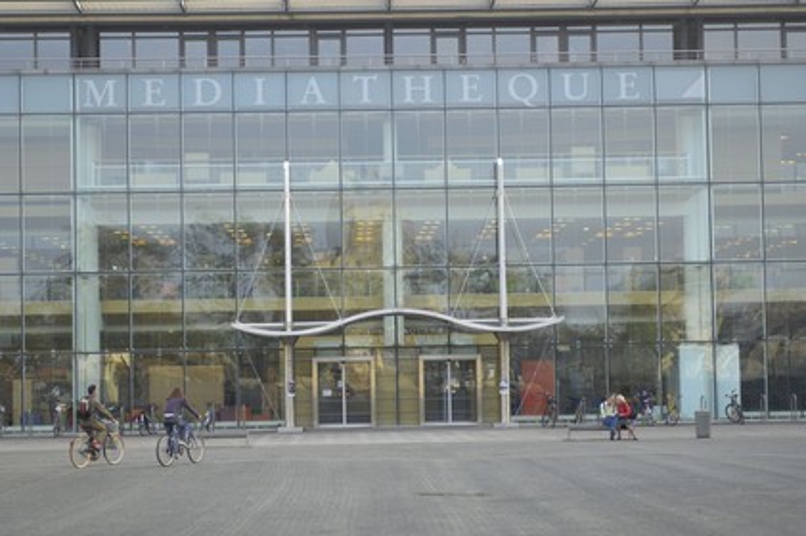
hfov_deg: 24.2
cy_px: 268
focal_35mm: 84
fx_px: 1879
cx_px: 403
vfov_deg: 16.2
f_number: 2.8
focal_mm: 56
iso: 100
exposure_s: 1/160
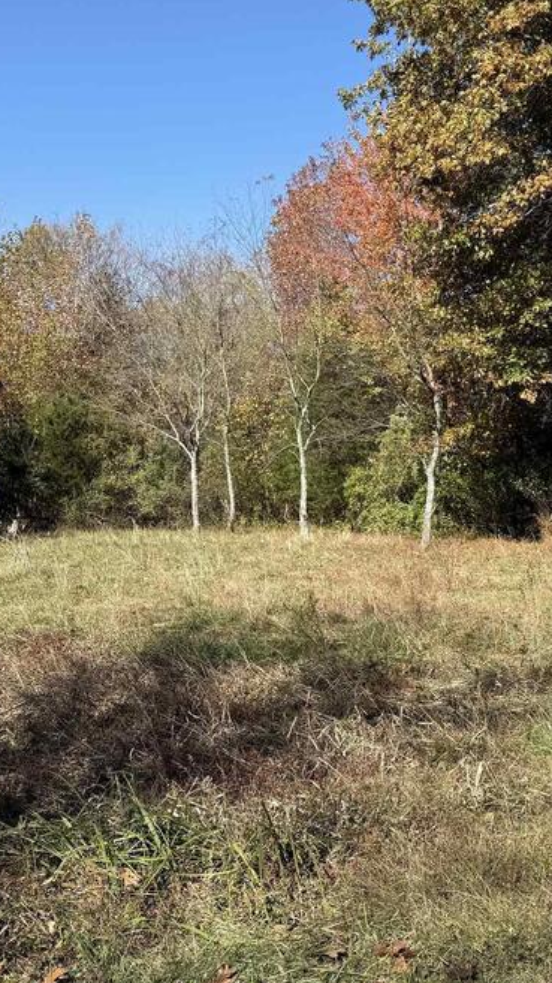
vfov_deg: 47.2
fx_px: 1120
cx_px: 326
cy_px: 423
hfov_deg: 27.6
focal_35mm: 43
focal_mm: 6.76
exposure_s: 1/2445
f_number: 1.78
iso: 80
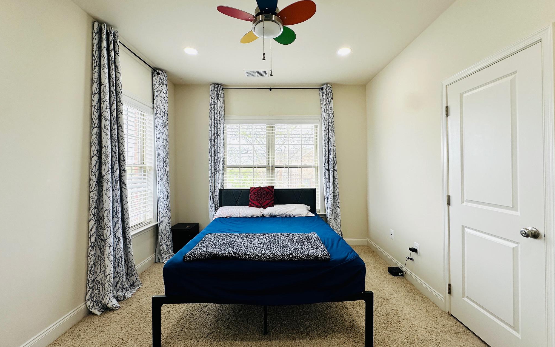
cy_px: 169
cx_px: 278
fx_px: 227
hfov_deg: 101.5
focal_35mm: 15
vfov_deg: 74.8
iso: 50
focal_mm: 2.22
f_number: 2.2
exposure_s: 1/120
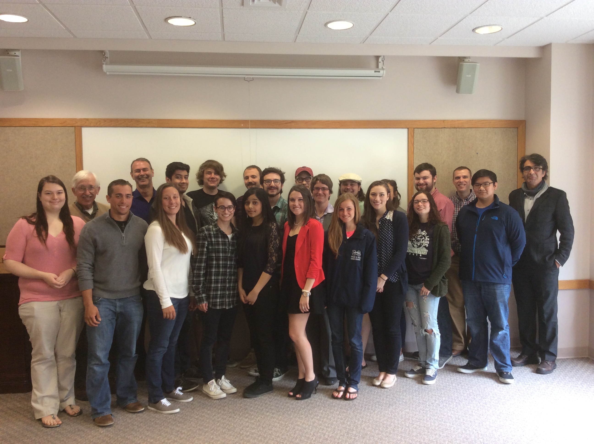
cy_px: 222
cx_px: 297
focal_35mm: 32
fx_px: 548
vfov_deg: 44.1
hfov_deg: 56.9
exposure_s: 1/25
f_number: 2.4
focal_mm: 3.3
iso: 64
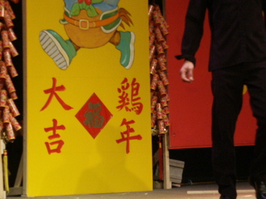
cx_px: 192
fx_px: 1774
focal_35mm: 231
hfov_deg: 8.6
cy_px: 126
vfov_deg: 6.4
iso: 200
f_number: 3.5
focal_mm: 33.81
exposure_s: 1/60
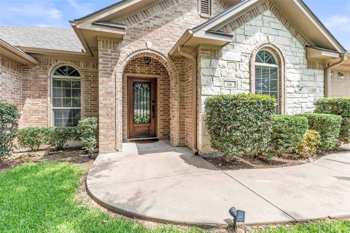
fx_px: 146
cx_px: 175
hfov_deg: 100.4
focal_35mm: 15
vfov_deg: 77.3
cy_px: 116
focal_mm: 10
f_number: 9
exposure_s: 1/400
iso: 100
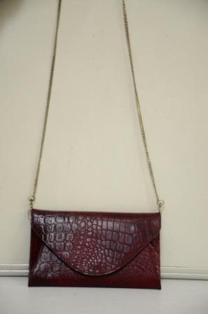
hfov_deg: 11.4
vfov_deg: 17.1
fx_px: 1044
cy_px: 157
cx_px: 104
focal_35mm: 120
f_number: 5.6
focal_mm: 80
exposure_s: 1/60
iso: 1000
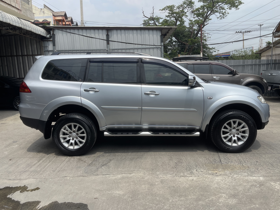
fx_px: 210
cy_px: 102
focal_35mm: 26
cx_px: 141
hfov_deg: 67.3
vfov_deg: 53.1
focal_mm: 5.1
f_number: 1.6
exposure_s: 1/4717
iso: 32
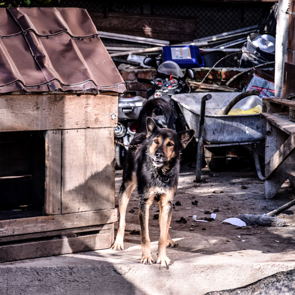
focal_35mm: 261
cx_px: 78
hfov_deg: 6.7
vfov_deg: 6.7
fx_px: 2513
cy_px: 148
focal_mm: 135
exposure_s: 1/80
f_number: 5.6
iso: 100
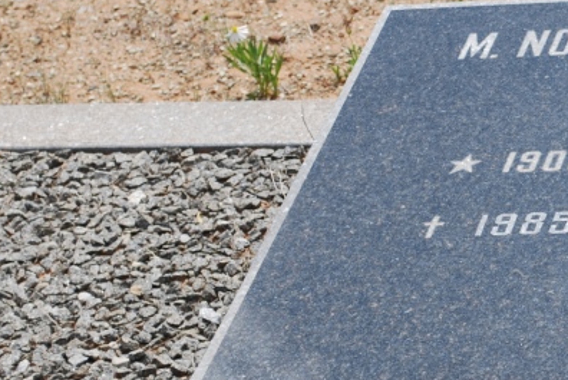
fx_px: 2938
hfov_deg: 10.8
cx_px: 719
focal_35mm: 186
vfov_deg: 7.4
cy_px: 183
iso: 100
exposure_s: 1/250
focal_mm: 48
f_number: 8
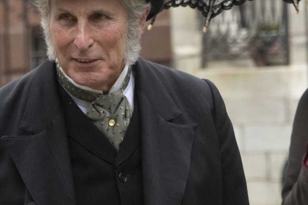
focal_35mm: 1067
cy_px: 92
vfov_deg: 1.3
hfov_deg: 1.9
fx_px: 9128
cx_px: 224
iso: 2500
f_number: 10
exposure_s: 1/640
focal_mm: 250
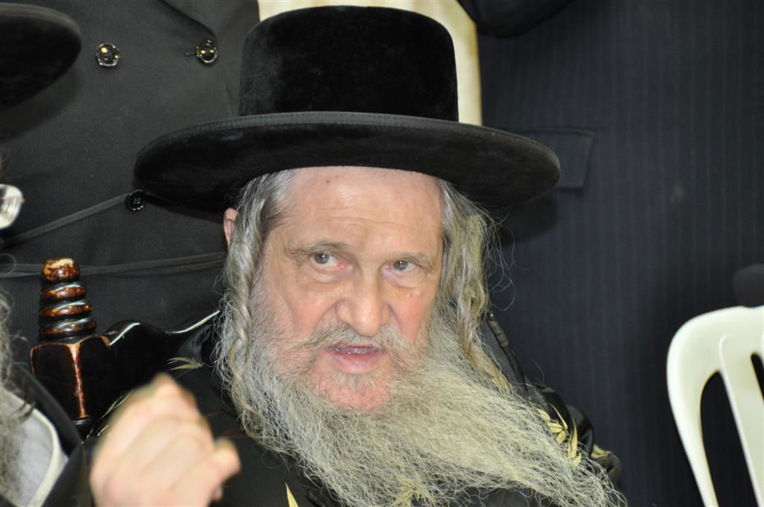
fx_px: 4133
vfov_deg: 7.0
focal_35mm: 195
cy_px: 254
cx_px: 382
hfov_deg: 10.6
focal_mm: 130
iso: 800
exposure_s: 1/60
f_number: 5.6
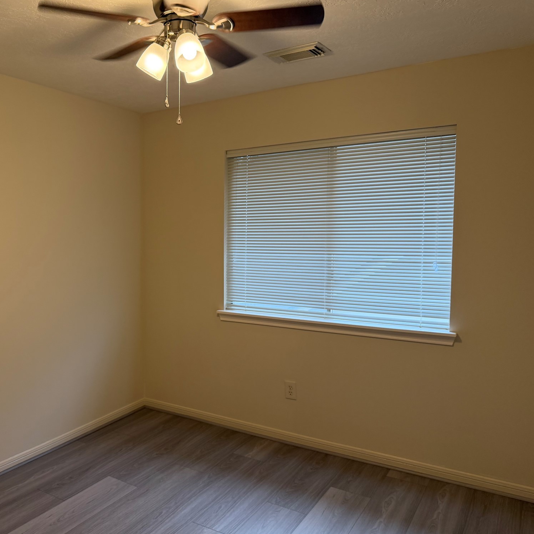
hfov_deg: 54.3
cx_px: 171
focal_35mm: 29
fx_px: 506
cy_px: 266
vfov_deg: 55.6
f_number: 1.78
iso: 160
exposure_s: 1/120
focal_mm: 6.76
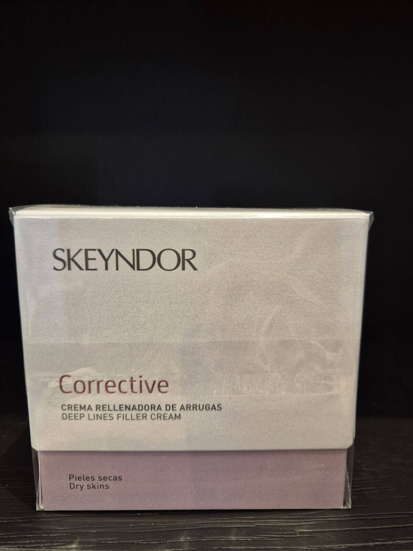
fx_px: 366
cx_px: 206
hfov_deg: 58.9
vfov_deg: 73.9
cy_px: 276
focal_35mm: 23
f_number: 1.8
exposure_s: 1/57
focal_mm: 5.4
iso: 160
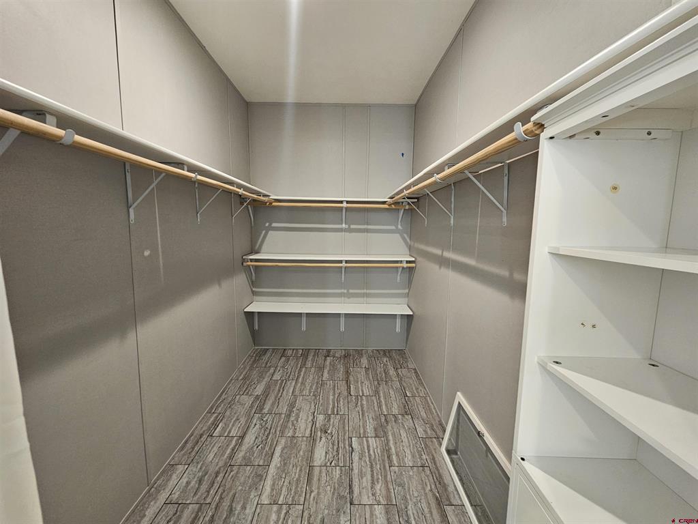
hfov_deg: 106.2
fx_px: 262
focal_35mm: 13
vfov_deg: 89.9
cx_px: 349
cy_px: 262
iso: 320
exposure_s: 1/30
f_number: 2.2
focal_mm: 2.2
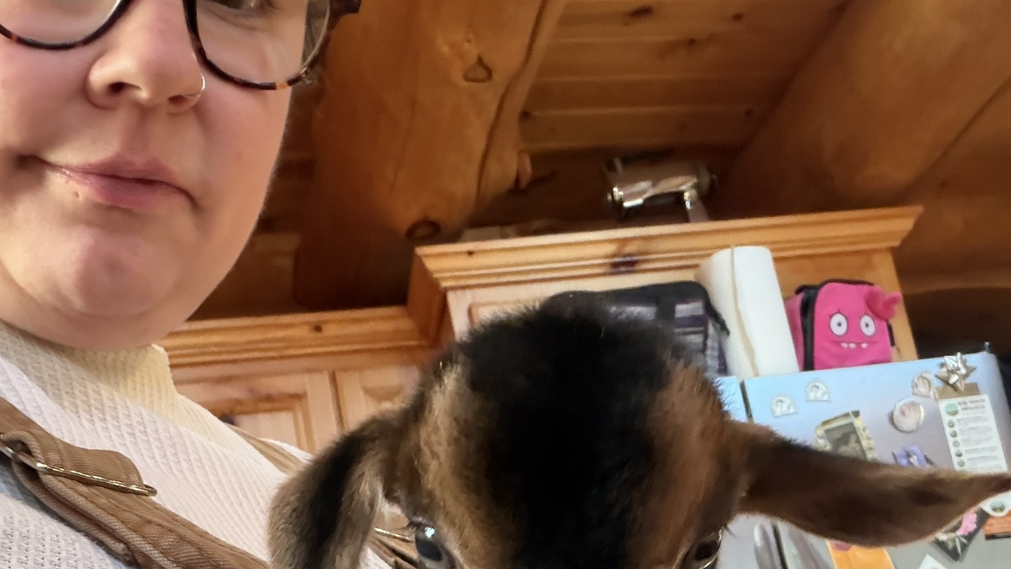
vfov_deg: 25.2
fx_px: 1180
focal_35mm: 44
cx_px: 503
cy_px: 628
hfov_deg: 46.4
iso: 250
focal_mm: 2.71
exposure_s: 1/60
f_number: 1.9
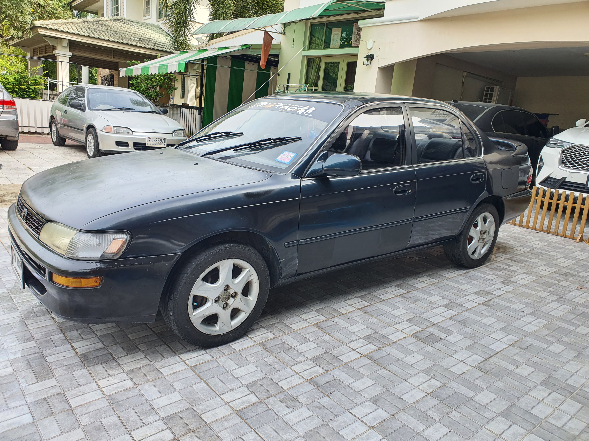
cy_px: 220
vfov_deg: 53.1
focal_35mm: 26
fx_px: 442
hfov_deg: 67.3
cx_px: 294
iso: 50
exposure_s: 1/301
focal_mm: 4.3
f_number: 2.4
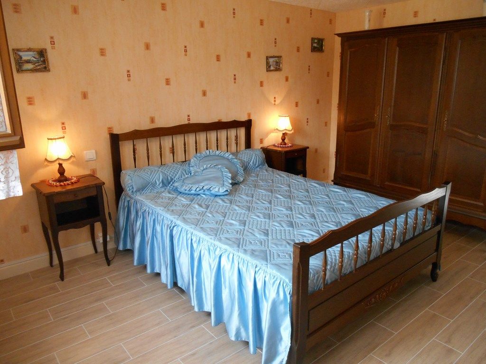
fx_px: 365
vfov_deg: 53.1
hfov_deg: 67.3
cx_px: 243
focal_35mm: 26
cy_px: 182
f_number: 3.4
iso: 400
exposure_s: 1/30
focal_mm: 4.7
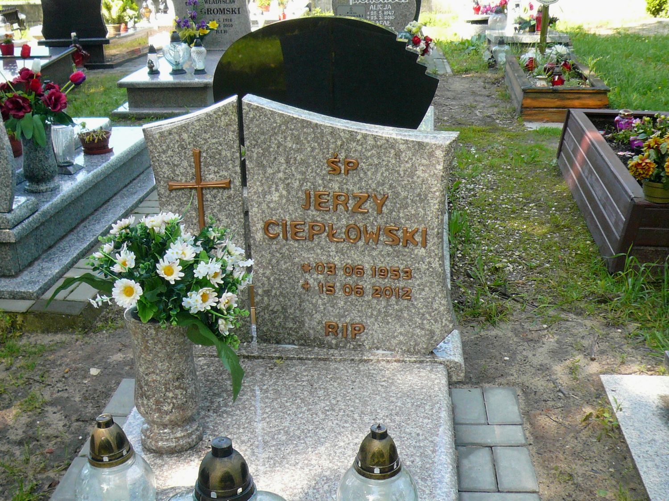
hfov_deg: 42.9
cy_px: 250
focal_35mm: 44
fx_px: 850
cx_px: 334
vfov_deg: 32.9
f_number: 2.8
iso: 100
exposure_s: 1/160
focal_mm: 4.7
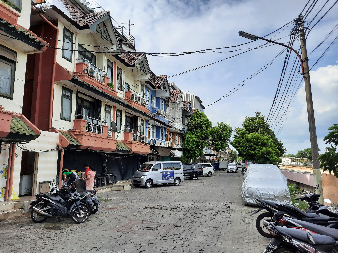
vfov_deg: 54.9
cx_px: 169
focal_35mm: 25
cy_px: 126
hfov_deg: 69.4
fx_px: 244
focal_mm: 4.6
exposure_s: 1/1073
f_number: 2
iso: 32
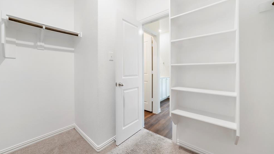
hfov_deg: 110.8
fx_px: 94
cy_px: 76
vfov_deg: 78.4
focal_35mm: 13
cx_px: 134
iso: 100
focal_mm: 12
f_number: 9
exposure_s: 1/4
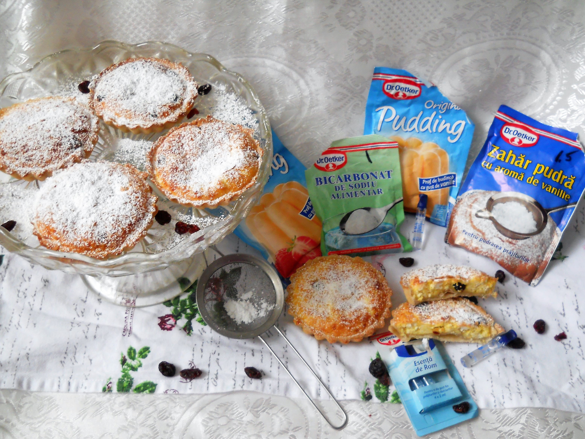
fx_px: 693
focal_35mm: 41
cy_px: 220
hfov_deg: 45.8
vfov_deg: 35.1
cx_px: 292
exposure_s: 1/30
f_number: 3.1
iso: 250
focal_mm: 6.72
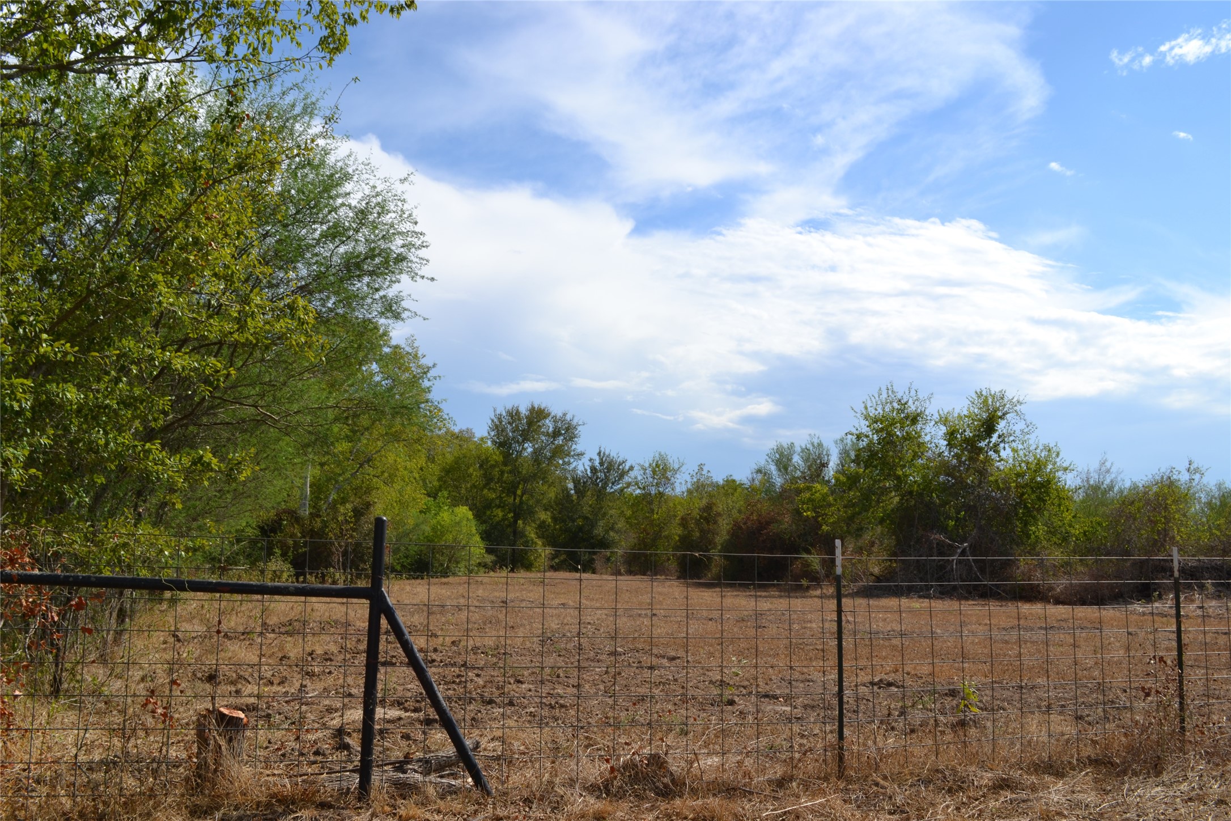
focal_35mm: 33
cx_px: 616
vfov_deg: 40.0
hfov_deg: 57.2
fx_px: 1128
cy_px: 410
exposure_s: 1/200
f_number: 11
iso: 100
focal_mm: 22
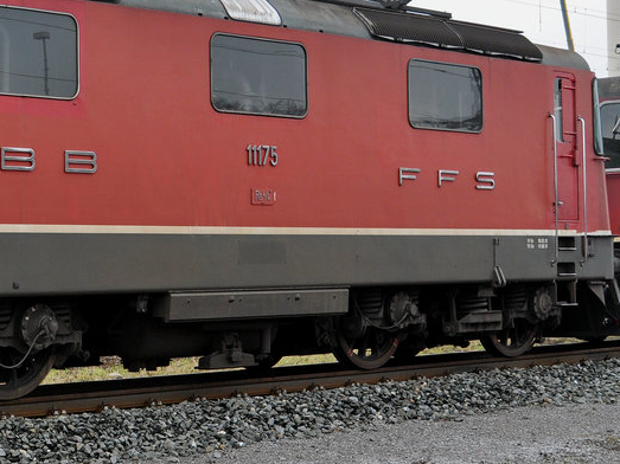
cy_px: 118
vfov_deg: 17.1
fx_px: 1540
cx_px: -17
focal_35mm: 86
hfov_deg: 21.8
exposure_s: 1/200
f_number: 7.1
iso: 400
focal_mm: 26
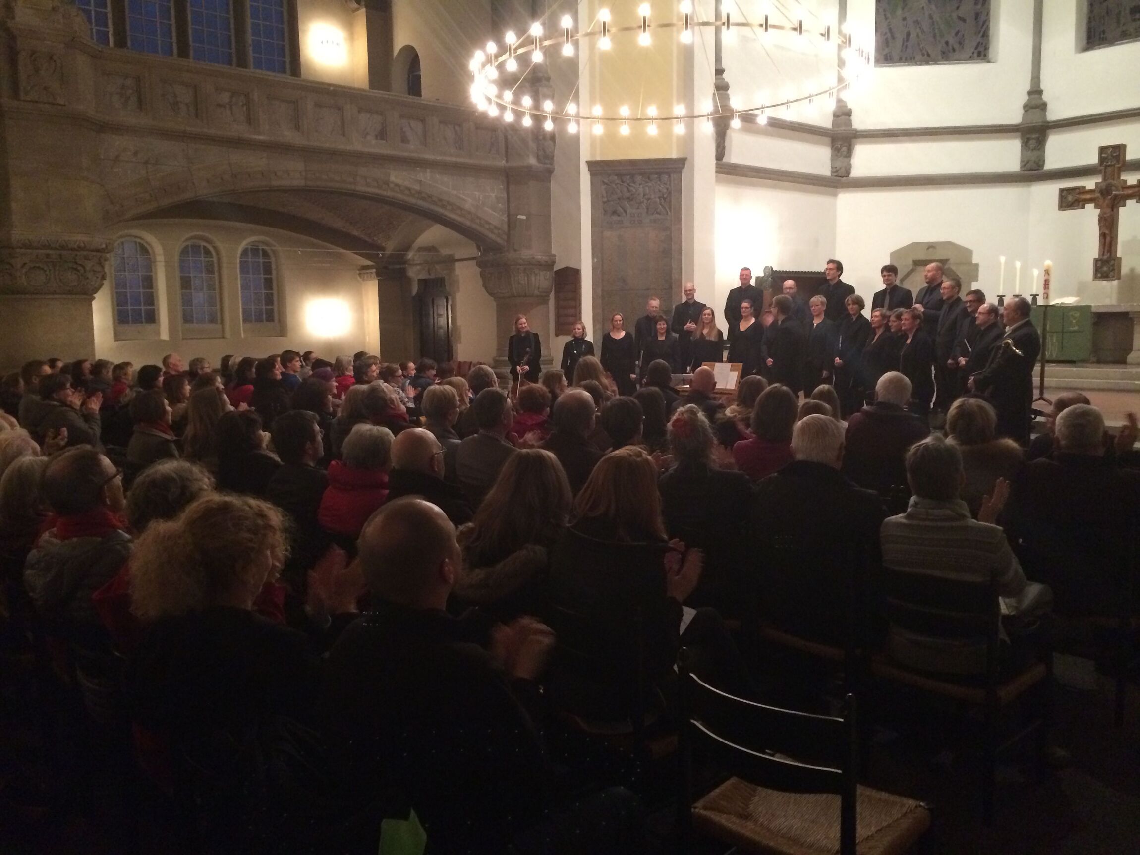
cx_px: 570
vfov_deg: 46.8
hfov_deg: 60.0
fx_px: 988
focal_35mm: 30
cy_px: 428
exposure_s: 1/20
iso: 320
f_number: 2.2
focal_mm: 4.12
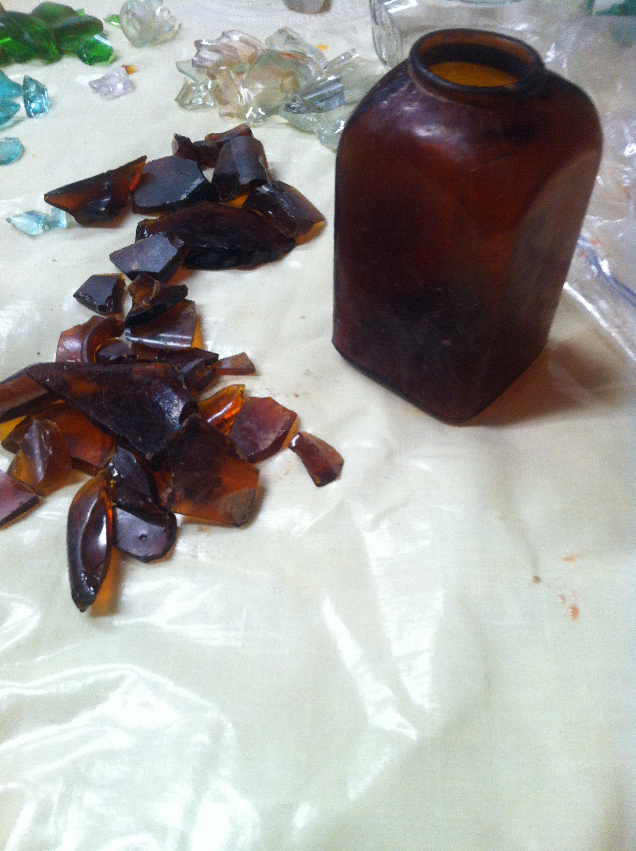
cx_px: 318
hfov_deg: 40.6
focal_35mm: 35
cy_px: 426
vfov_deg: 52.7
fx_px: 860
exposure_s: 1/15
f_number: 2.8
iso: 160
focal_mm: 3.85
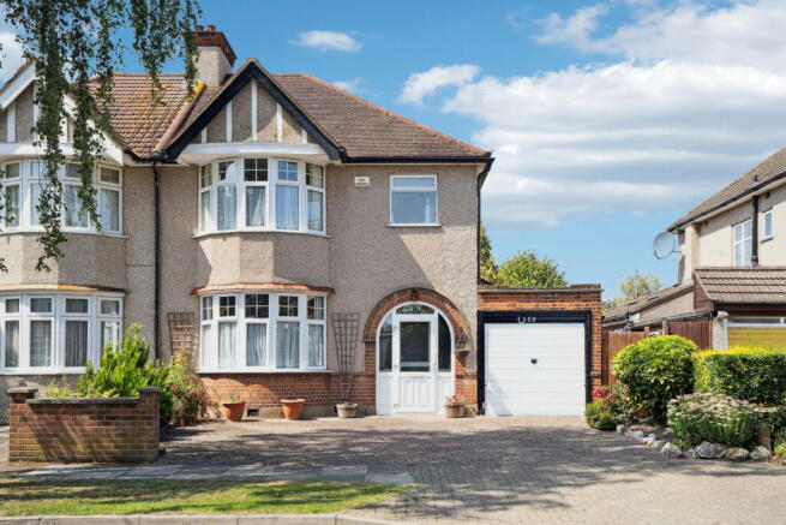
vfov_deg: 37.9
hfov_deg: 54.4
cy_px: 262
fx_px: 764
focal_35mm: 35
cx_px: 393
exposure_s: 1/800
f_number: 5.6
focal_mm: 35
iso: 640
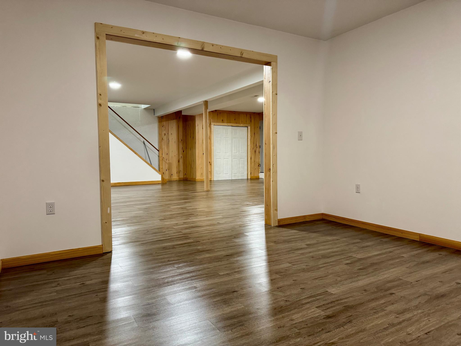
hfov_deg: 71.6
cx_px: 230
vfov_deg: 56.8
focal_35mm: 24
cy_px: 173
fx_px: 320
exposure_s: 1/60
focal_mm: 6.76
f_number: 1.78
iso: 500
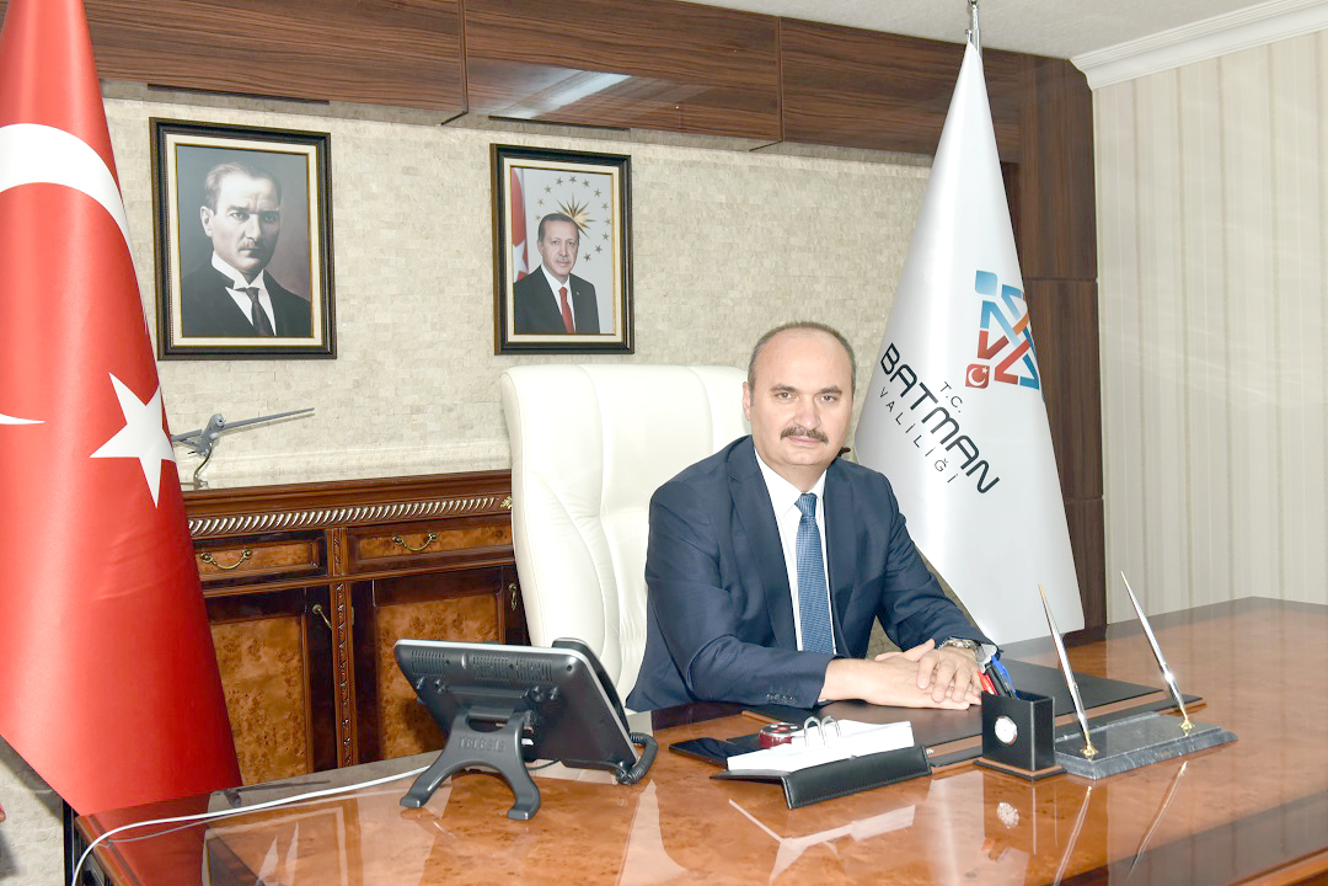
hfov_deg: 54.4
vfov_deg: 37.9
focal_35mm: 35
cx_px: 664
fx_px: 1291
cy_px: 443
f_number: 8
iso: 1250
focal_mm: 35
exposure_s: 1/60
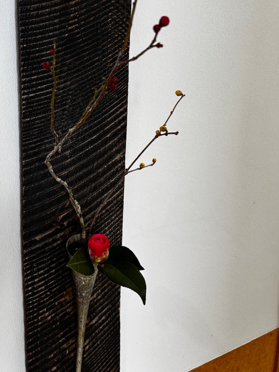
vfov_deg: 50.8
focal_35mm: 36
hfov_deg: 39.1
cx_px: 90
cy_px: 138
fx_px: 387
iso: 64
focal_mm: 5.96
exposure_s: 1/117
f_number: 1.6
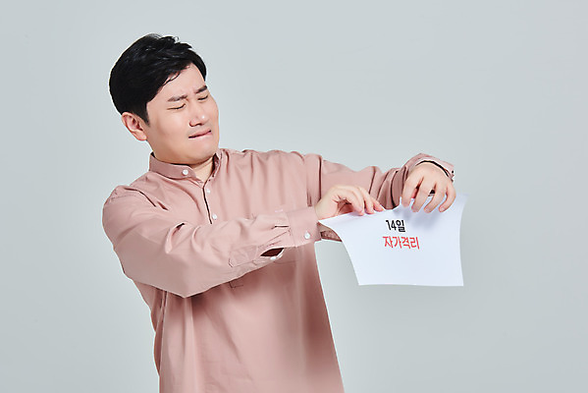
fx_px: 2124
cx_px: 294
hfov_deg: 15.8
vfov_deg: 10.6
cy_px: 196
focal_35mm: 130
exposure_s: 1/125
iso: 100
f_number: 14
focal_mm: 130
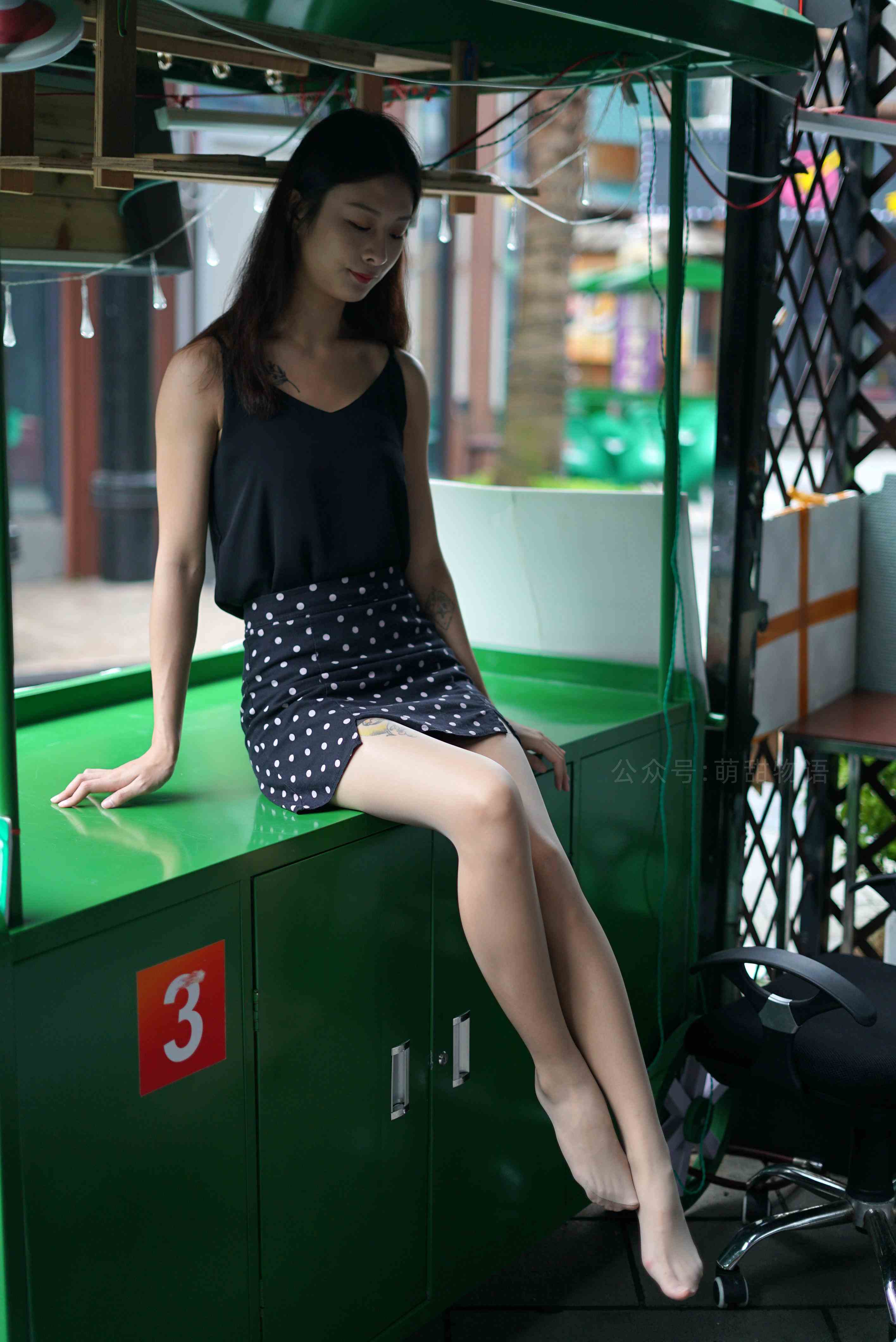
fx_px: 1864
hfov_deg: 27.0
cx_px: 448
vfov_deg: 39.6
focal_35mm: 50
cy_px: 671
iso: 200
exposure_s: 1/320
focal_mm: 50
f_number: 1.8
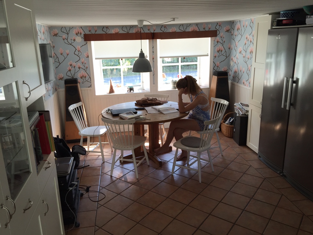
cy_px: 118
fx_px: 262
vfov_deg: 48.2
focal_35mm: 29
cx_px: 156
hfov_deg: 61.7
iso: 40
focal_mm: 4.15
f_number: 2.2
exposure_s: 1/120
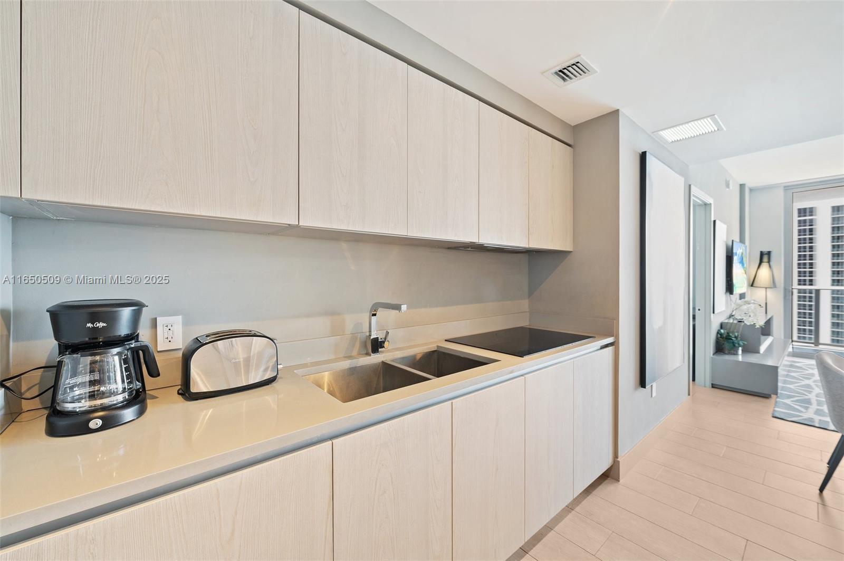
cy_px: 280
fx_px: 328
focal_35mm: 14
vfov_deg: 81.1
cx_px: 422
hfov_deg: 104.3
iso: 200
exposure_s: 1
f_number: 8
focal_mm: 14
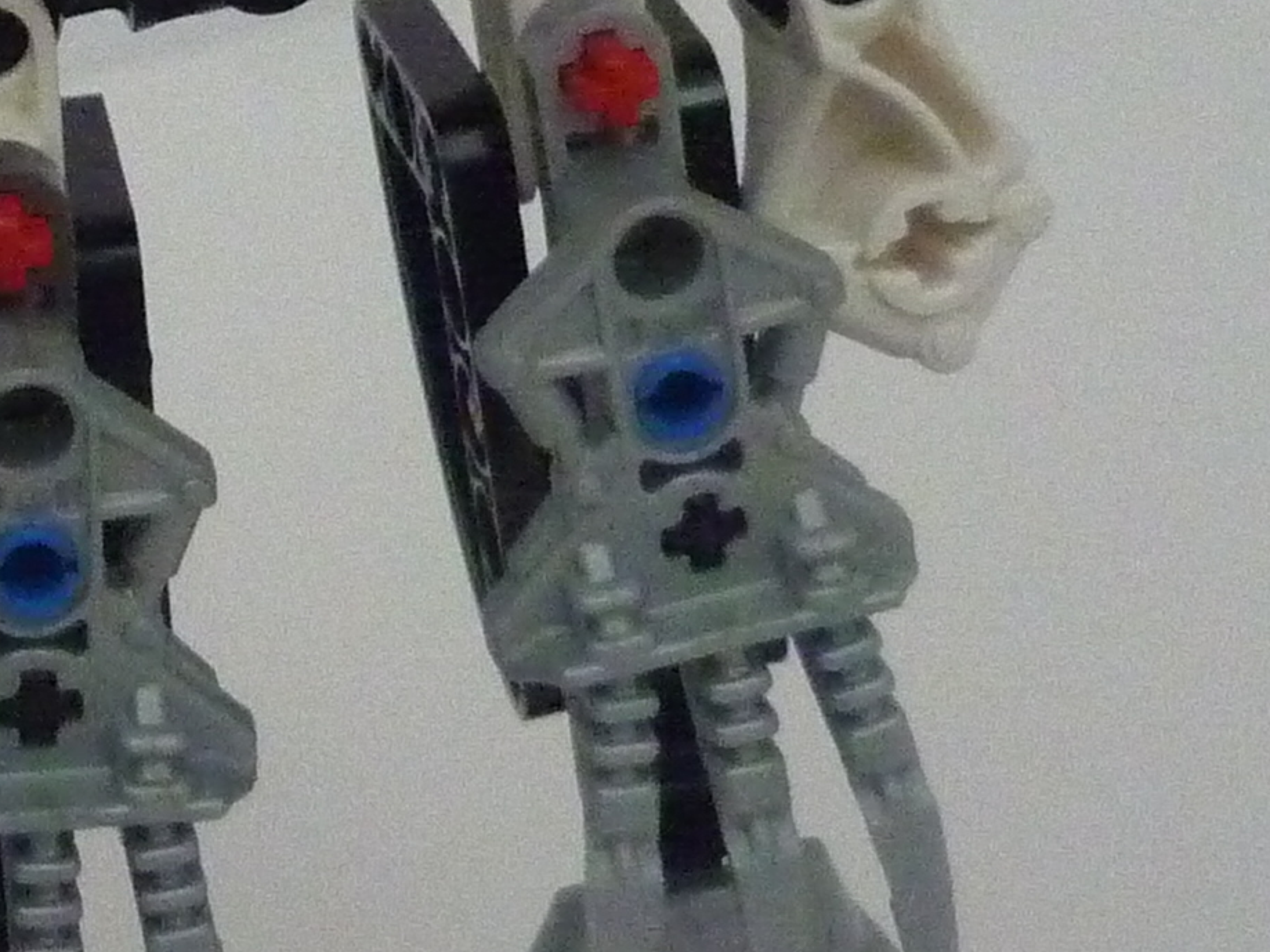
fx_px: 4806
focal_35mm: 131
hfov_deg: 14.8
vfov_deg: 11.0
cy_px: -280
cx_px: -48
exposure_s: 1/20
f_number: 2.8
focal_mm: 5.5
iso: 800
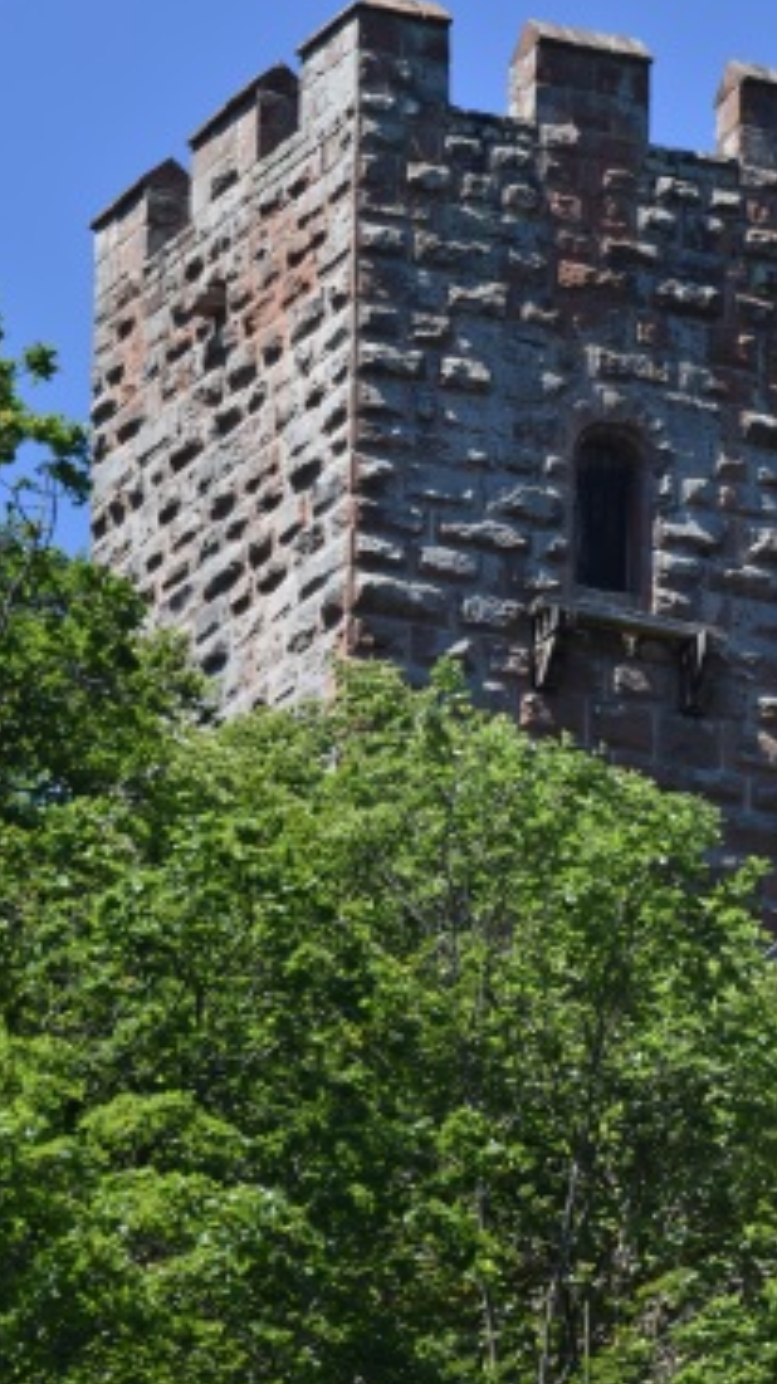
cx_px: 451
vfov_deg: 3.6
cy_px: 658
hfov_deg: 2.0
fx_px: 22269
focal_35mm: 607
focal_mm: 320
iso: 320
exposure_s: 1/2000
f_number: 5.6
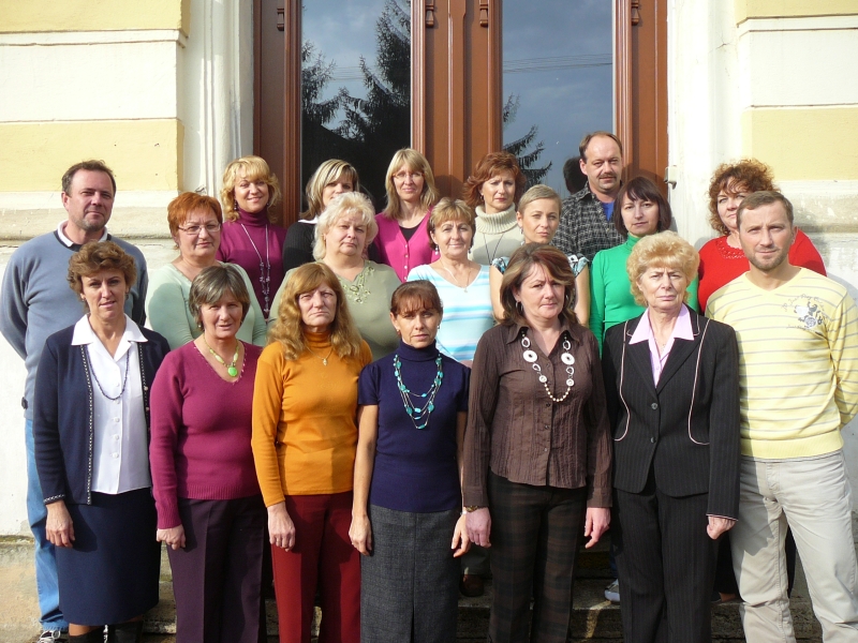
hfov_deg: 52.6
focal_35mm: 35
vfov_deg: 40.7
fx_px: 868
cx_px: 429
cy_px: 322
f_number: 2.8
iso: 80
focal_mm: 5.2
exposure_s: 1/640
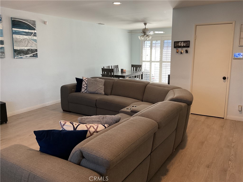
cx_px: 122
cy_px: 91
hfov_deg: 61.7
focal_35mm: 29
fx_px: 204
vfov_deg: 48.2
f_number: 1.8
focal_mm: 3
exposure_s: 1/60
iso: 64
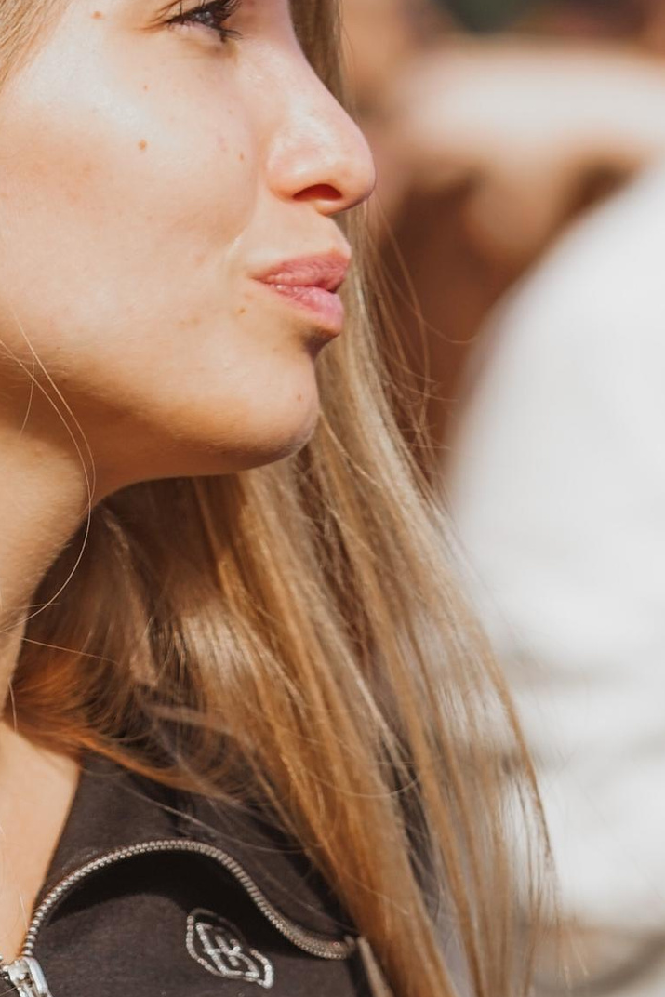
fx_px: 13793
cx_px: 108
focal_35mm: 498
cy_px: 1281
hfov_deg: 2.8
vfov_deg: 4.1
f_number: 4.5
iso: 100
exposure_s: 1/400
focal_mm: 139
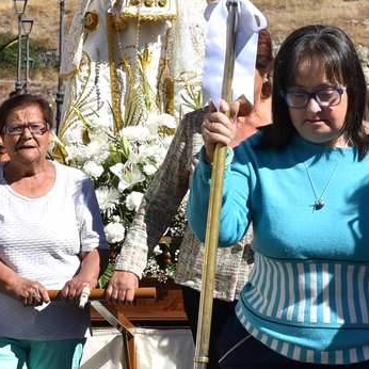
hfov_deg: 7.6
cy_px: 78
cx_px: 184
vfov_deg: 7.6
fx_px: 2774
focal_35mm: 230
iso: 200
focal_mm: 52
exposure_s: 1/400
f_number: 10
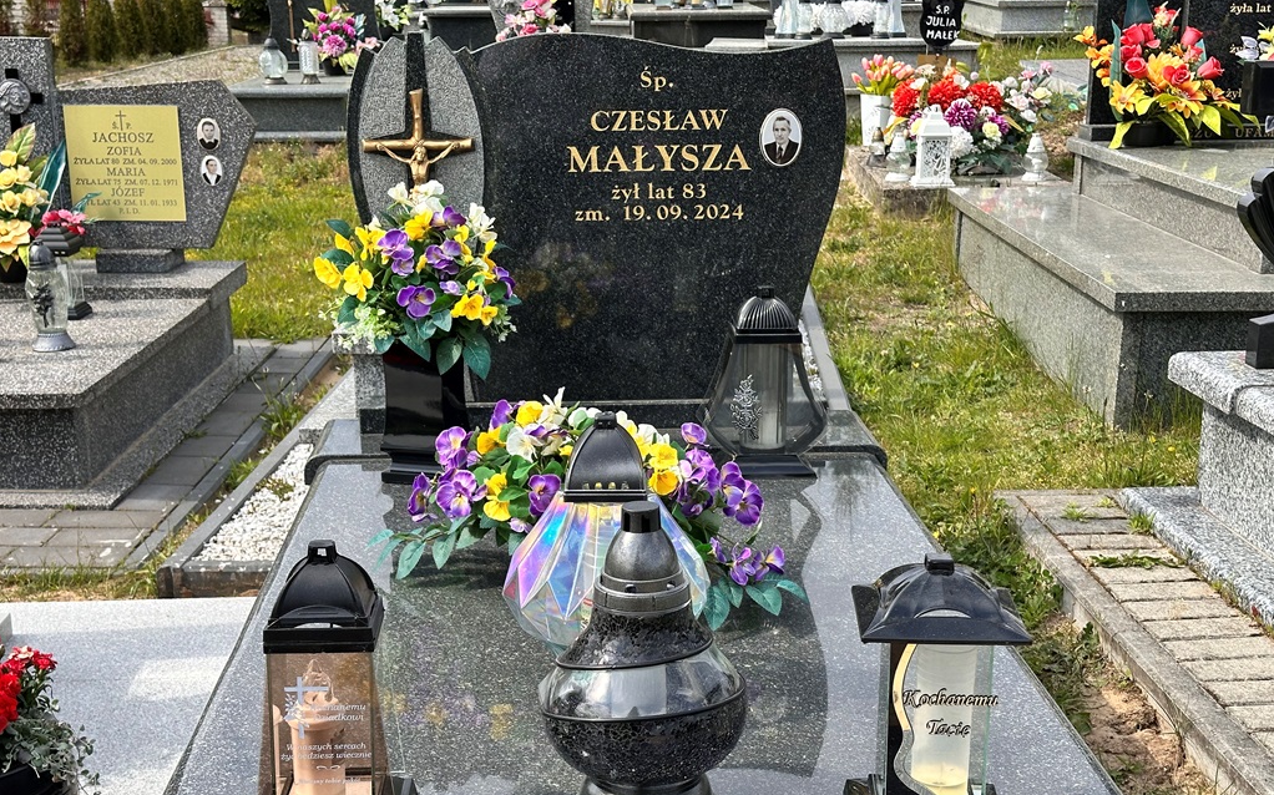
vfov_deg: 25.3
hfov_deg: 39.6
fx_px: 1770
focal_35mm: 51
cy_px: 467
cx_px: 637
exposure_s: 1/2358
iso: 64
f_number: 1.78
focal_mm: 6.86
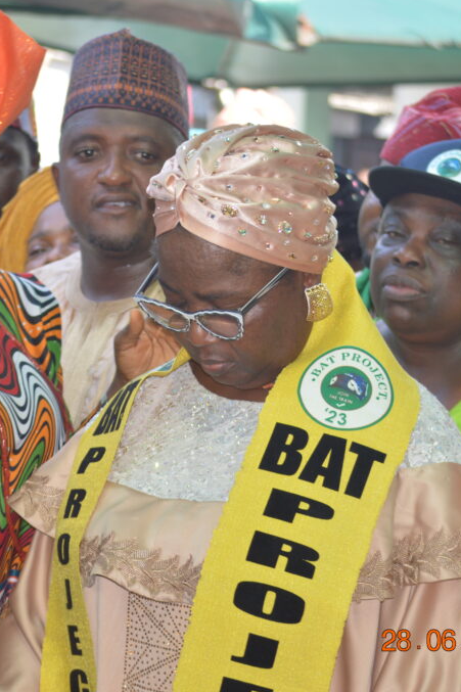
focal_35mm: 125
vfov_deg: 16.4
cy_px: 345
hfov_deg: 11.0
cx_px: 196
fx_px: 2397
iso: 100
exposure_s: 1/100
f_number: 4
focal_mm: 55
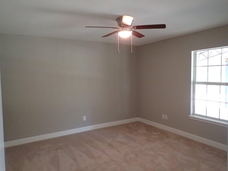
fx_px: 165
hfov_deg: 69.4
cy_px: 86
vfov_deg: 54.9
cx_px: 114
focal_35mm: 25
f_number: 2
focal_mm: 4.5
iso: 800
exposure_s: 1/100
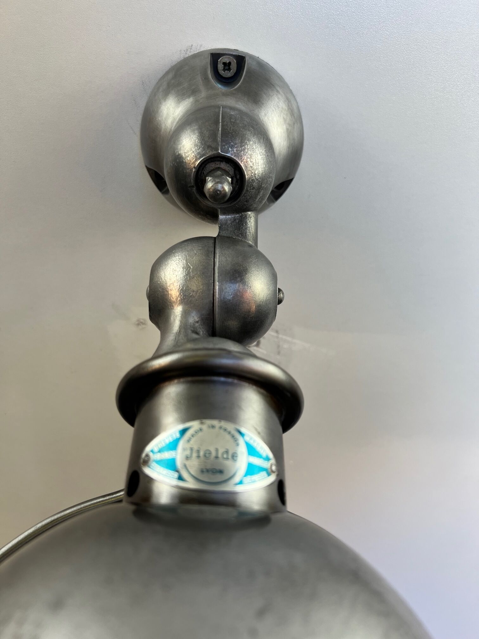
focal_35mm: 26
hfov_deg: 53.1
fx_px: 480
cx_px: 240
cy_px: 320
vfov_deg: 67.3
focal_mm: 5.7
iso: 32
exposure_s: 1/142
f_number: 1.5
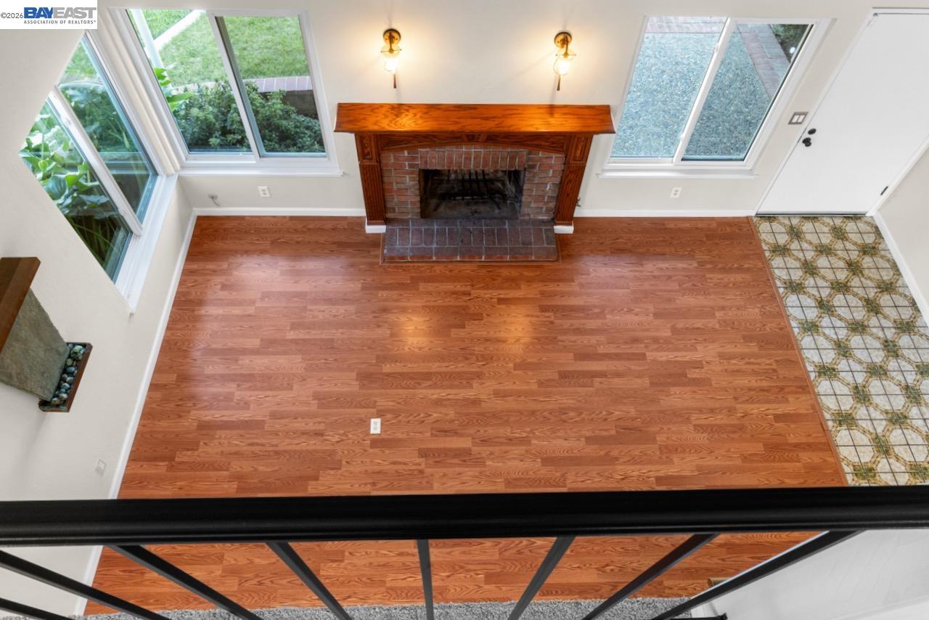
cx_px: 464
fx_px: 581
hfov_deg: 77.3
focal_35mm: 22
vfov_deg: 56.2
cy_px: 310
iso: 800
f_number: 7.1
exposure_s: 1/15
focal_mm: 15
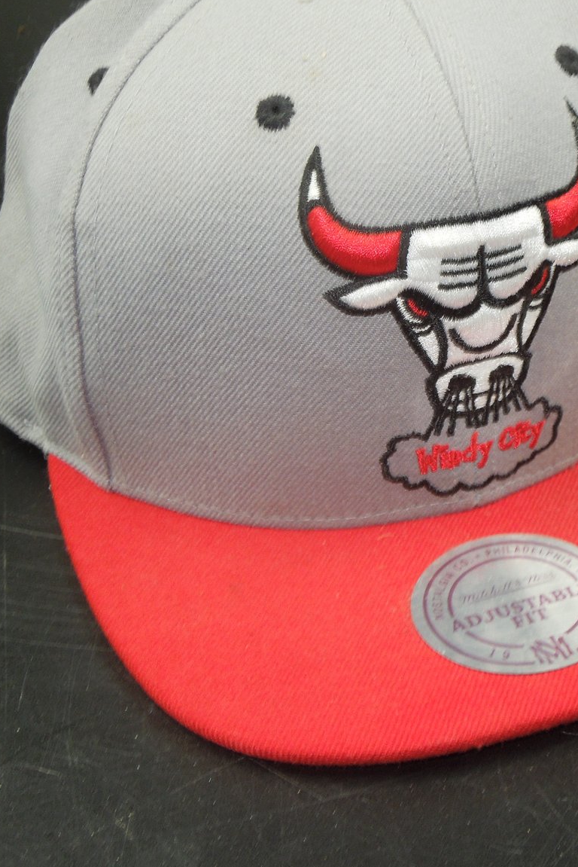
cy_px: 353
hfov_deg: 24.0
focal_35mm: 56
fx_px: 1348
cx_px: 417
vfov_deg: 35.5
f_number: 3.6
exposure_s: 1/30
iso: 110
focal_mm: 5.6
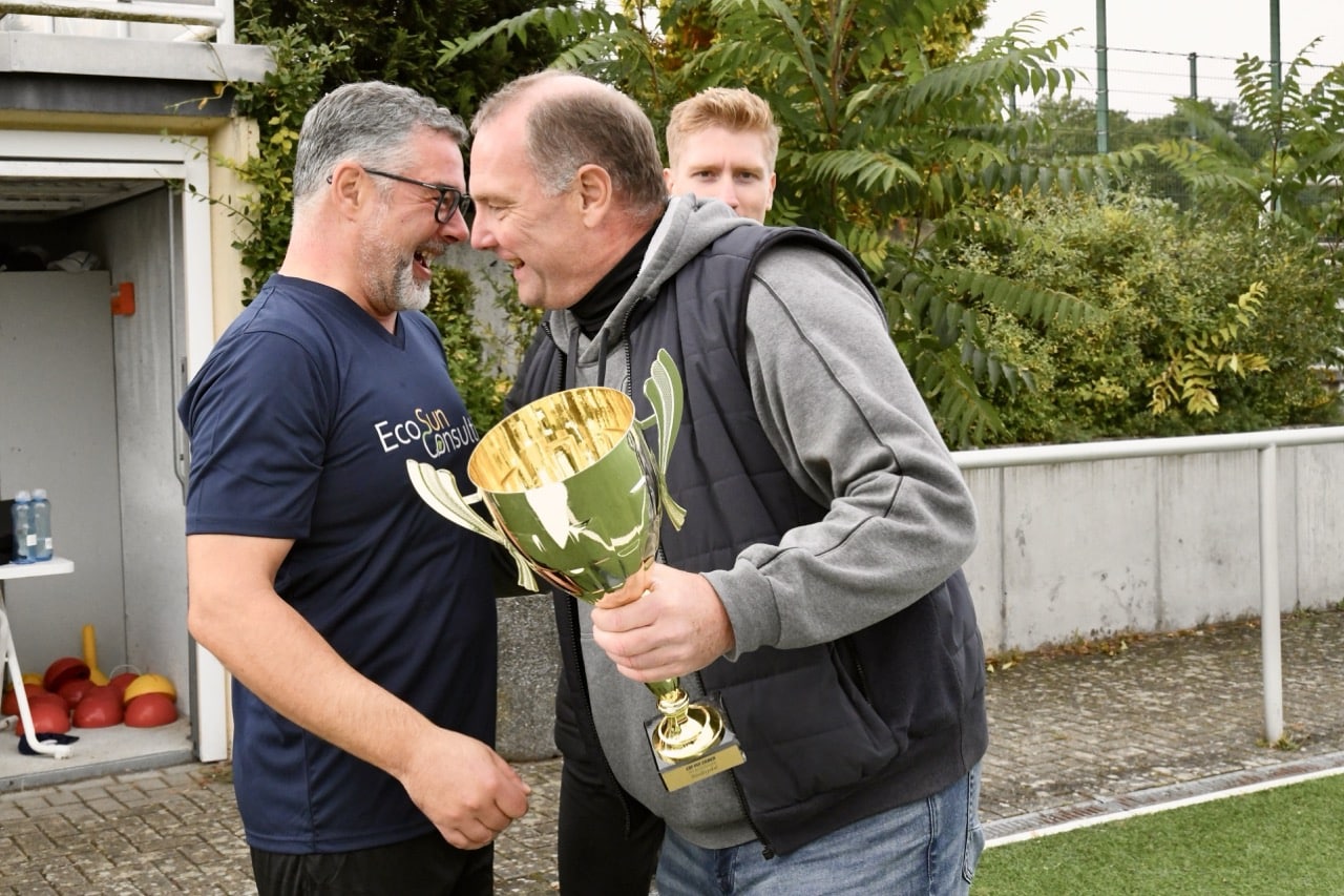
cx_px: 672
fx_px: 1418
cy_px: 448
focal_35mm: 38
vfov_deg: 35.0
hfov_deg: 50.7
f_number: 13
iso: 6400
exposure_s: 1/800
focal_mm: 38
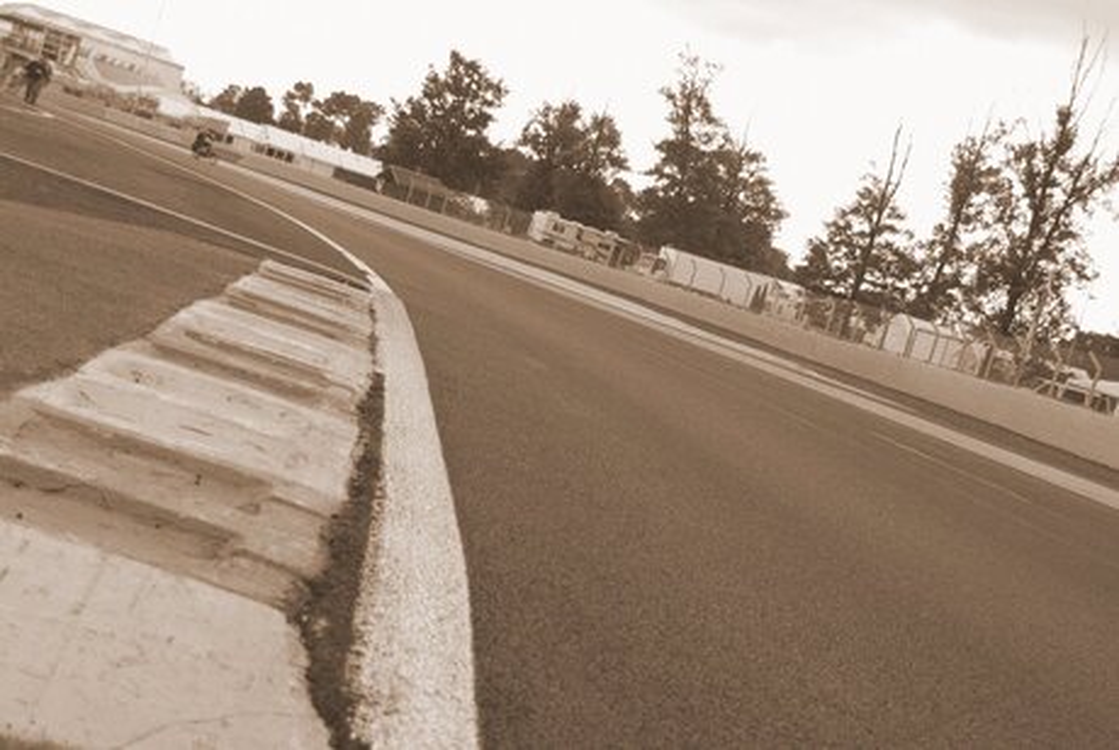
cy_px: 375
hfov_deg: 38.8
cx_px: 560
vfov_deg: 26.6
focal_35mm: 51
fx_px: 1587
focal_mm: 34
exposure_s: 1/90
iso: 100
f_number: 4.5
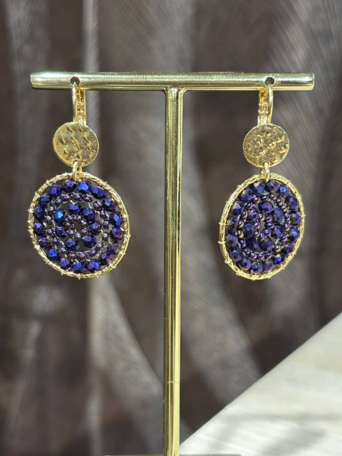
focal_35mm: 52
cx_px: 171
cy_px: 228
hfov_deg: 28.0
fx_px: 685
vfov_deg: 36.8
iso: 80
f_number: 1.6
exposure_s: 1/50
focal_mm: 5.96
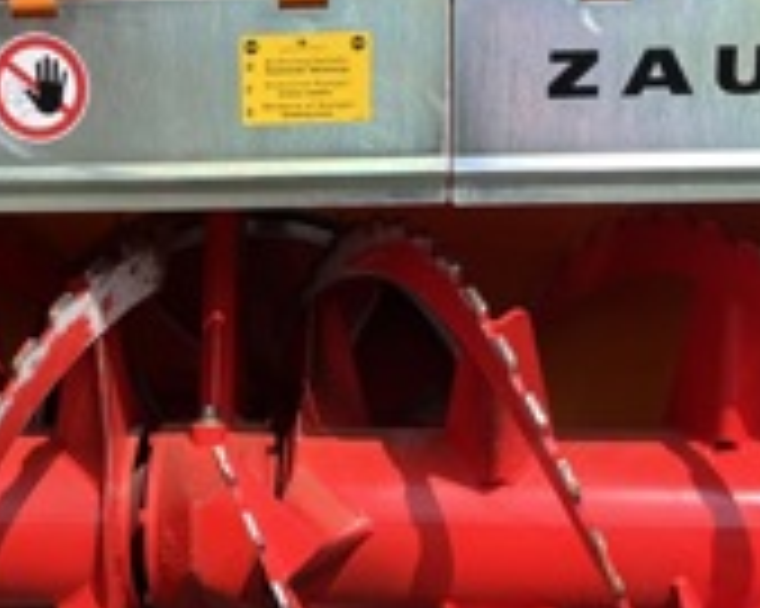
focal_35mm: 60
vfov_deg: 25.3
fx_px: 1349
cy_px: 392
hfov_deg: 31.1
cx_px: 229
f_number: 1.6
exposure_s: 1/2268
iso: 50
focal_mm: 5.1
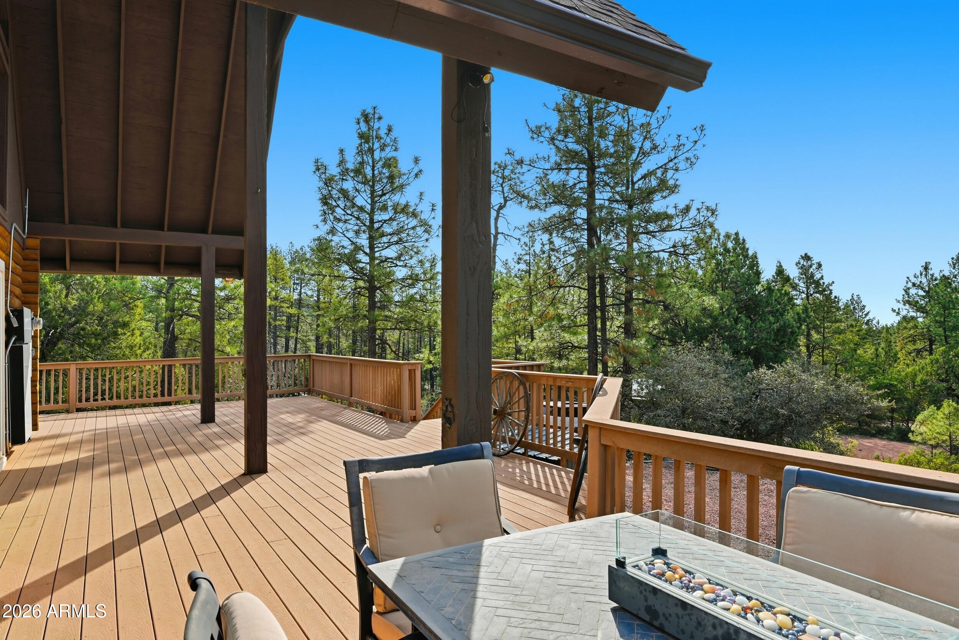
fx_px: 559
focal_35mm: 21
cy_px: 320
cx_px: 480
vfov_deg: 59.5
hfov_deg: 81.2
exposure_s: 1/2000
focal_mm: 21
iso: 250
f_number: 9
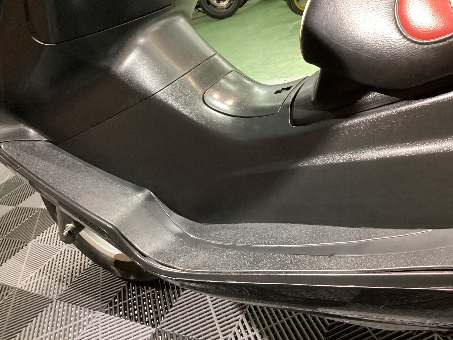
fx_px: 406
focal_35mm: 31
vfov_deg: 45.4
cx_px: 226
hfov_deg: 58.4
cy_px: 170
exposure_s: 1/24
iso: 640
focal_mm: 3.3
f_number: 2.4
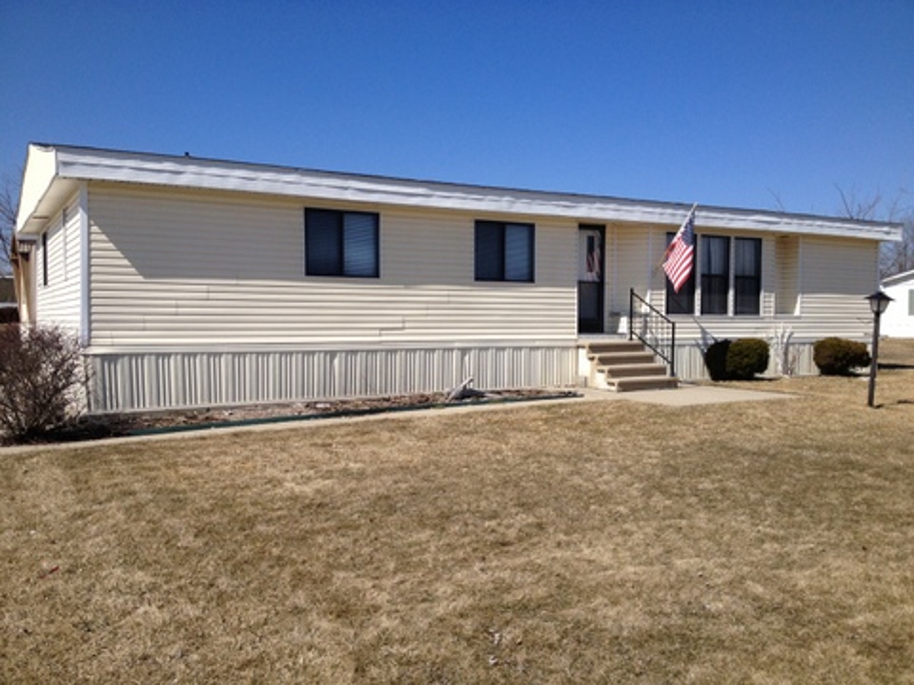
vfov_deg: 40.7
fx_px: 924
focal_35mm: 35
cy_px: 342
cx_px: 457
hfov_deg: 52.6
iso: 50
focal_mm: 4.28
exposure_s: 1/2632
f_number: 2.4
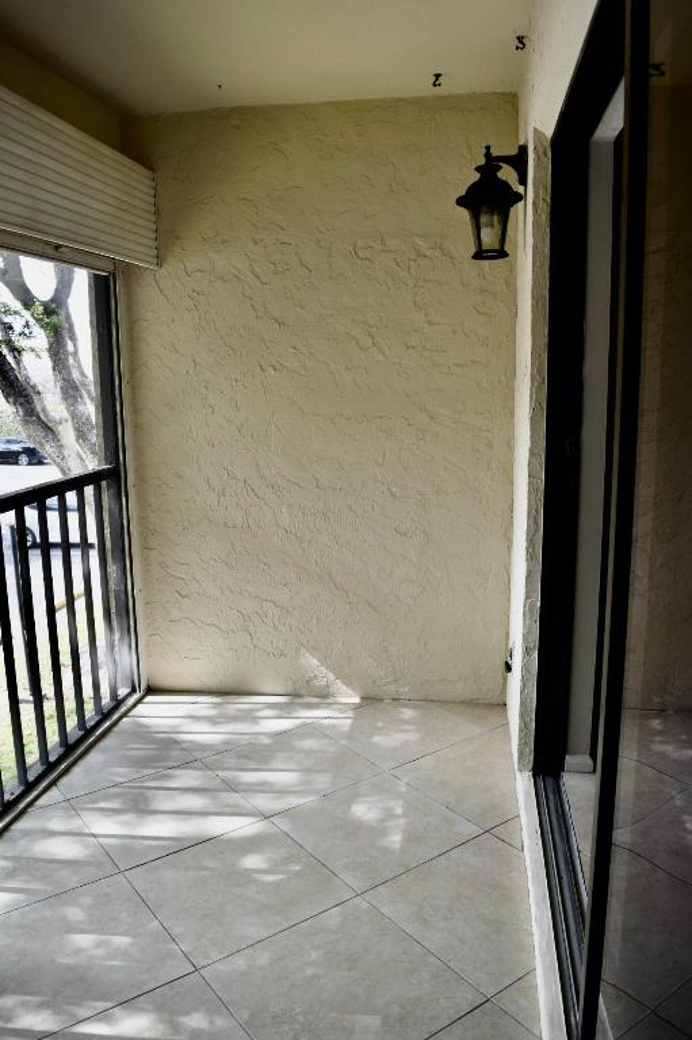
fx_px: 779
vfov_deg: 67.4
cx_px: 346
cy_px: 520
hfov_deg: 47.9
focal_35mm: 27
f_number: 6.3
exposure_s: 1/160
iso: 400
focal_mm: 18
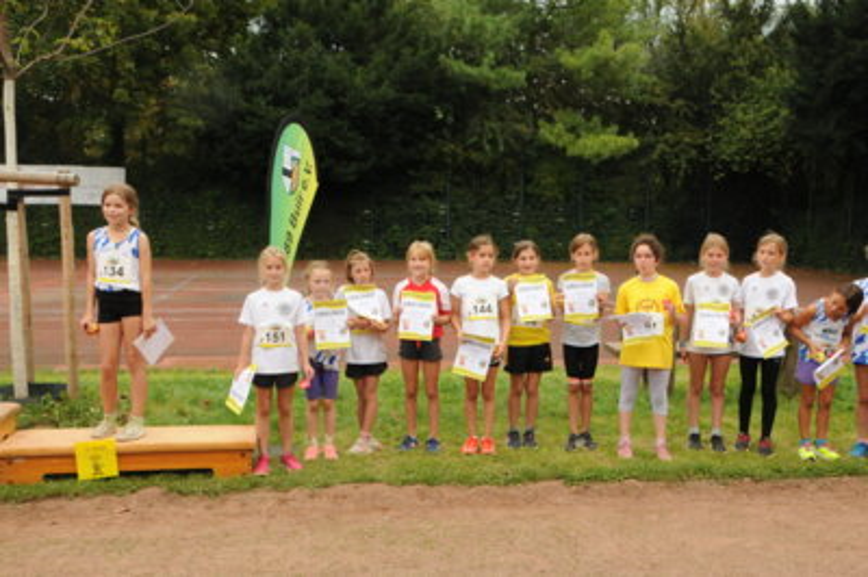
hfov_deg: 49.6
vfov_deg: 34.2
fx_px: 940
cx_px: 434
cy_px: 288
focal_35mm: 39
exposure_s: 1/250
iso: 800
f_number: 8
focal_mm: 26
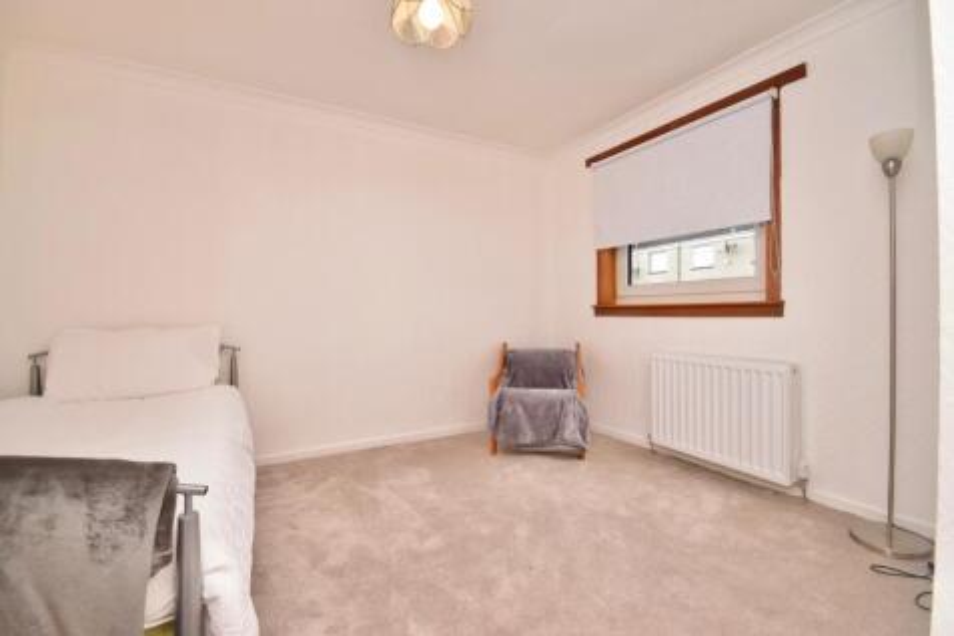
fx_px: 397
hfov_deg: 100.4
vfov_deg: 77.3
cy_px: 318
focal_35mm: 15
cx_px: 477
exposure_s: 1/100
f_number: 10
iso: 800
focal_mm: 10
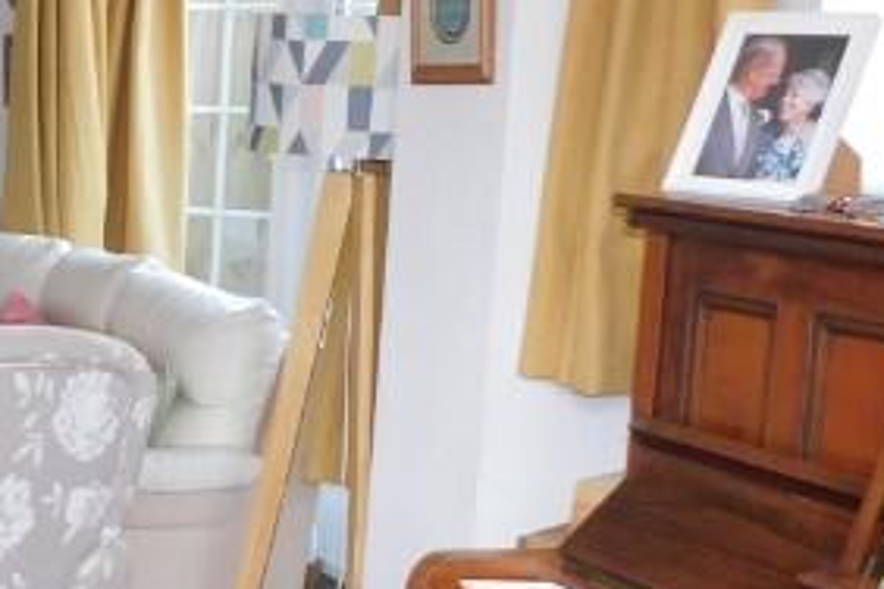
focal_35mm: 87
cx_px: -326
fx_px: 2136
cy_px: 373
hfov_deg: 20.9
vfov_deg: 15.7
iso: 160
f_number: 3
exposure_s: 1/30
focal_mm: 4
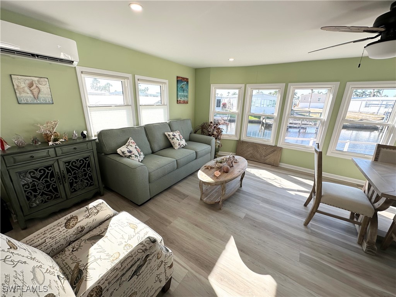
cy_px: 148
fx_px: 160
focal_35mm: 14
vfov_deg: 85.7
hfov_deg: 102.1
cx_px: 198
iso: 40
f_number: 2.2
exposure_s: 1/161
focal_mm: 2.22
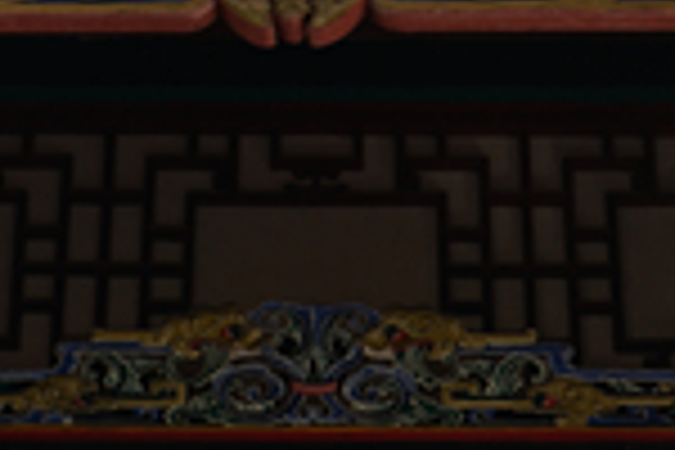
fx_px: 3000
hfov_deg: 12.8
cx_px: 292
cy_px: -220
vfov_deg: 8.4
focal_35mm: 160
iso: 100
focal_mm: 32
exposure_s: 1/60
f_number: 4
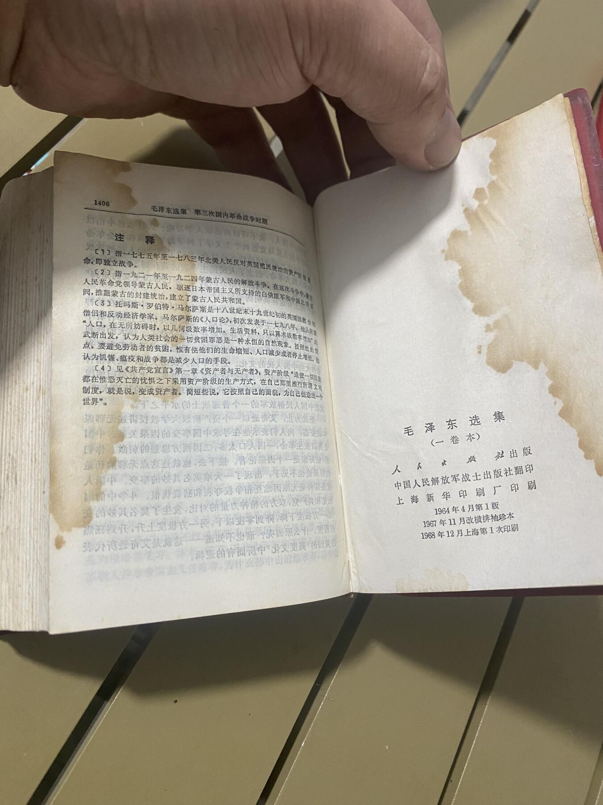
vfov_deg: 67.3
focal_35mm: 26
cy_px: 402
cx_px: 302
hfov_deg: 53.1
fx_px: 604
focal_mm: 4.25
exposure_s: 1/50
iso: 125
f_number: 1.8
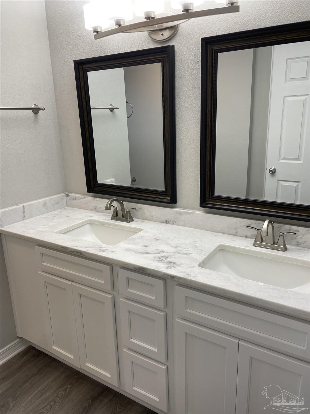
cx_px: 155
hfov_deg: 53.1
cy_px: 207
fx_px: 310
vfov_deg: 67.3
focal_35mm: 26
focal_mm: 4.2
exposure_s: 1/120
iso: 80
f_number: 1.6
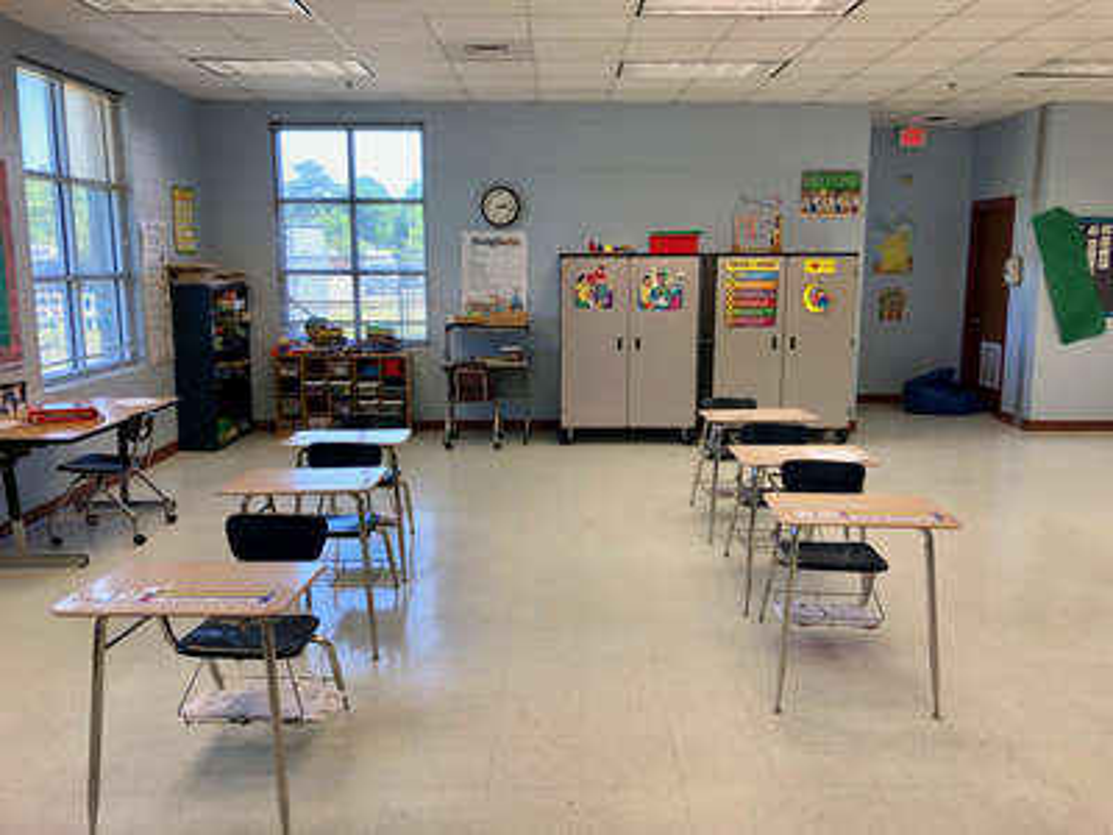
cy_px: 418
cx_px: 556
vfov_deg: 49.7
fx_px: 900
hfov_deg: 63.4
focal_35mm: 28
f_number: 1.8
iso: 64
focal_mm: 4
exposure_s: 1/120
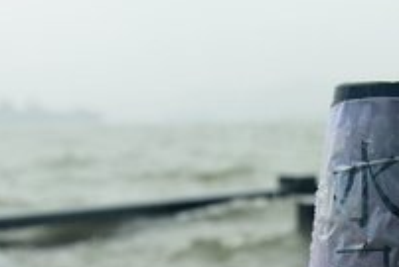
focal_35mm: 95
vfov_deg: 13.9
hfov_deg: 20.9
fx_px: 1054
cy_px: 340
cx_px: 367
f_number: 3.5
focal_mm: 32
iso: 100
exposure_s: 1/200
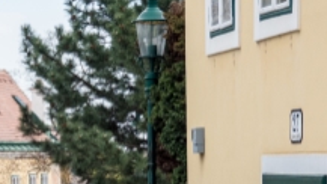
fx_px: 1430
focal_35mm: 165
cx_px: -27
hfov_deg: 12.8
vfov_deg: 7.3
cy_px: 224
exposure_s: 1/500
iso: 160
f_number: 4.5
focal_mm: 22.46
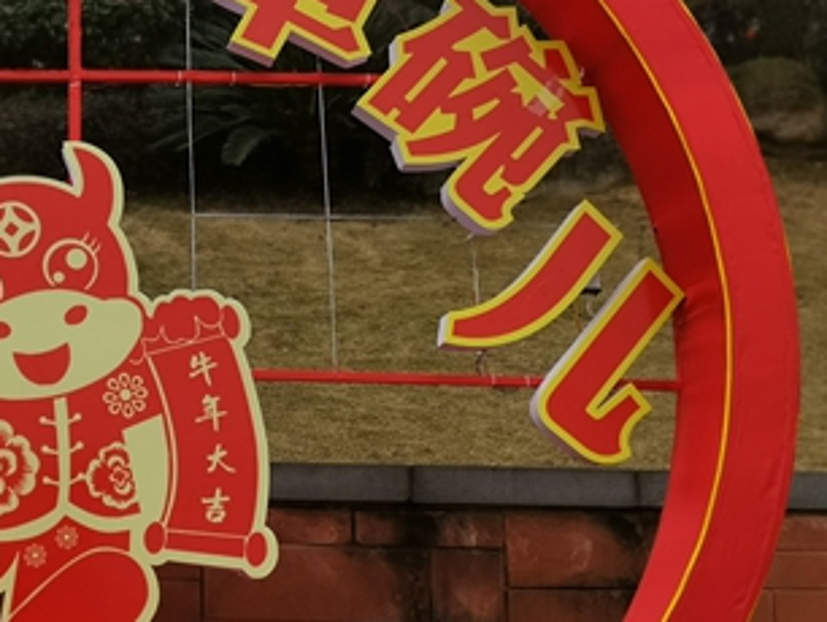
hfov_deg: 26.8
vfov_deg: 21.3
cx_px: 32
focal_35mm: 69
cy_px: 287
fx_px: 1650
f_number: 4
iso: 50
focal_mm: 4.75
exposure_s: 1/411
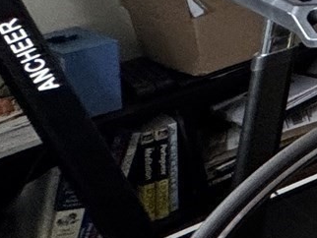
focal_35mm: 89
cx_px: 1003
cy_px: -197
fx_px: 816
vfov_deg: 14.5
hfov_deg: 10.8
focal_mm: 2.22
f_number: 2.2
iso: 200
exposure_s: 1/60
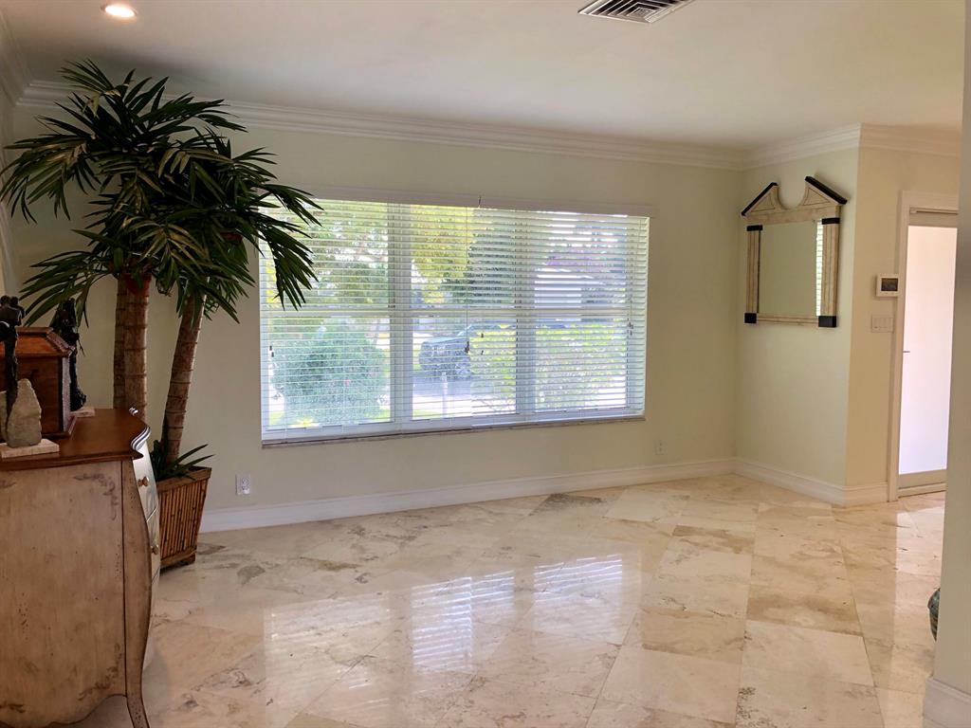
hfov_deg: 63.4
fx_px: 785
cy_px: 364
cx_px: 486
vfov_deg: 49.7
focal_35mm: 28
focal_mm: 4
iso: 32
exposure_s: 1/120
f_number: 1.8
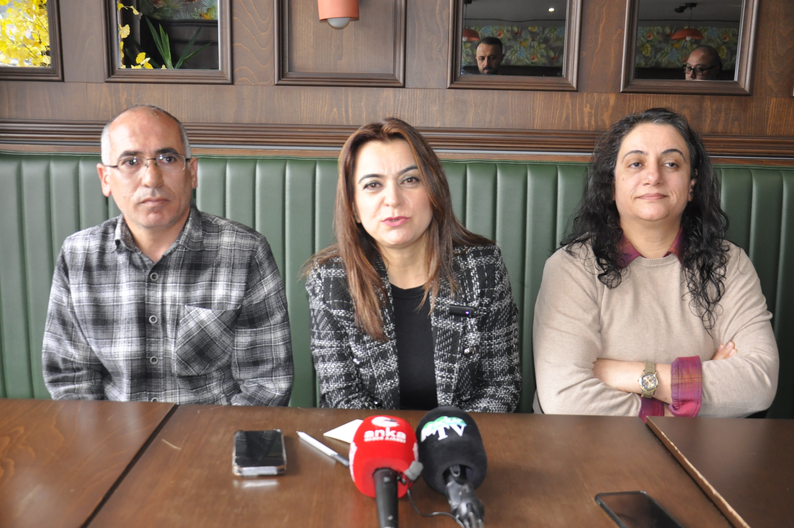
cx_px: 397
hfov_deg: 53.2
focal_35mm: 36
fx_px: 793
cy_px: 264
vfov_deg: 36.8
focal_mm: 24
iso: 800
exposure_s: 1/60
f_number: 3.8
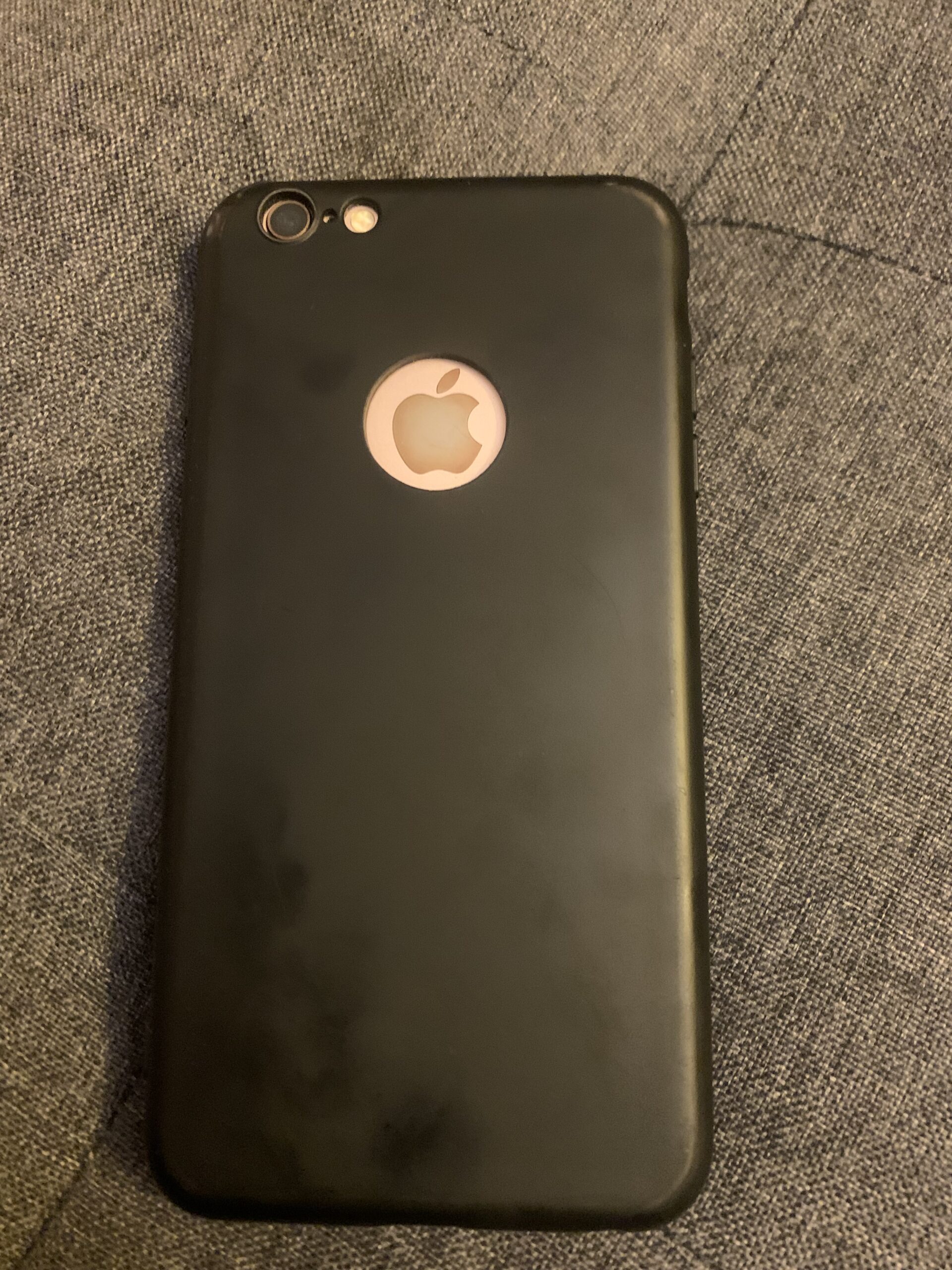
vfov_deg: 67.3
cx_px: 476
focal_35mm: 26
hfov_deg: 53.1
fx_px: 953
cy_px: 635
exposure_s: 1/20
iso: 640
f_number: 1.8
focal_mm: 4.25
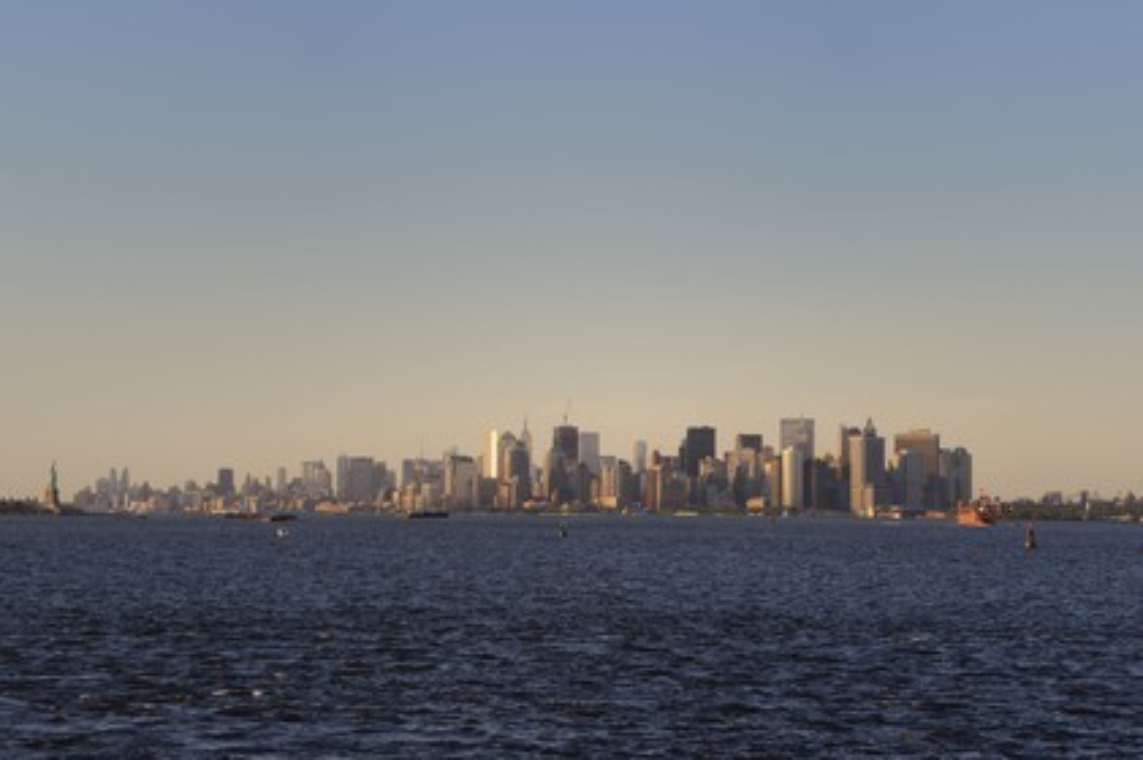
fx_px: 3236
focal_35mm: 102
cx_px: 572
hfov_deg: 20.0
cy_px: 380
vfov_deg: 13.4
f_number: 8
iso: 400
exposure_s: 1/250
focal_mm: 102
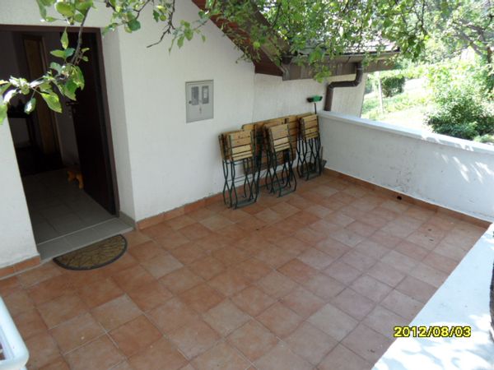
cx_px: 247
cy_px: 185
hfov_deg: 71.6
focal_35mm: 24
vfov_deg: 56.8
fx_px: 343
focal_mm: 3.9
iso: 80
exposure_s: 1/90
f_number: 3.2
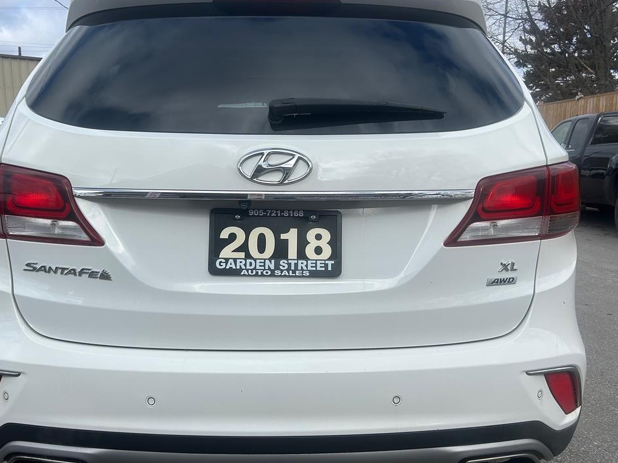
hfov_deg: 52.6
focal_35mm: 35
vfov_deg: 40.6
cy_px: 262
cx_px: 293
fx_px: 625
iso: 50
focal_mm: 5.7
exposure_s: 1/4444
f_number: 1.5
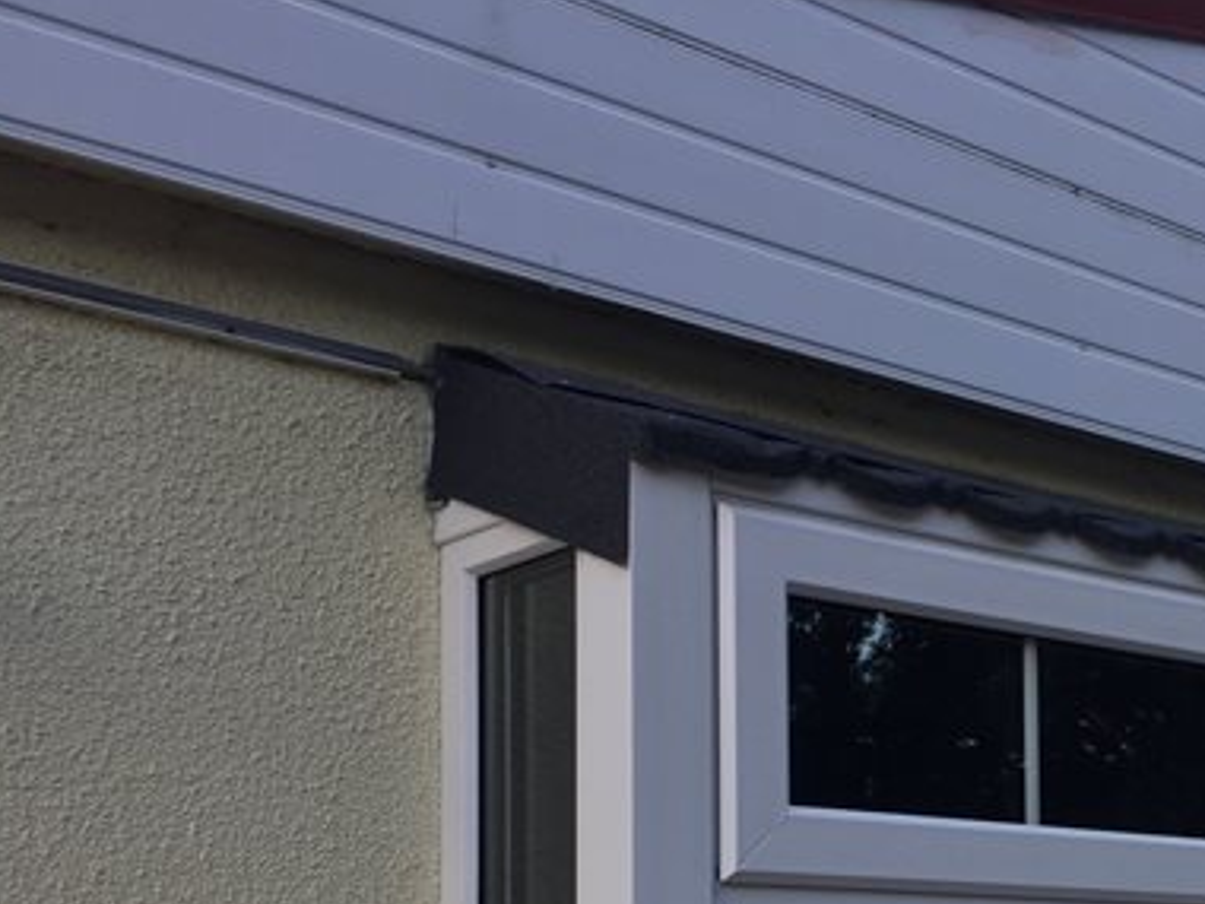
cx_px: 1227
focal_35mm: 61
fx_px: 2123
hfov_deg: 29.4
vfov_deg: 23.1
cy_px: 888
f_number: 2.2
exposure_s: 1/108
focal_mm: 4.15
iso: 32
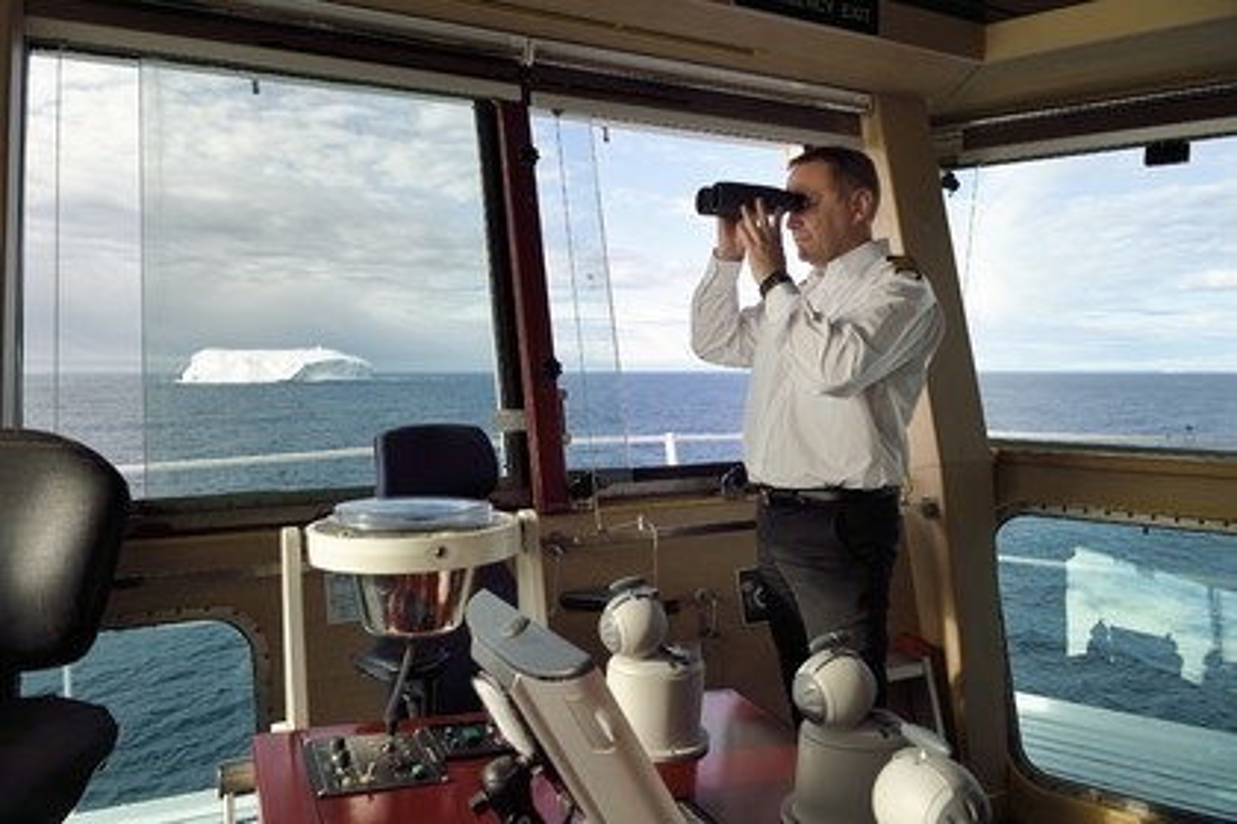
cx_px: 618
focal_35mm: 26
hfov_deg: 69.4
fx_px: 893
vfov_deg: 49.6
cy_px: 412
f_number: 9
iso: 200
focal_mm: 26
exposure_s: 1/250
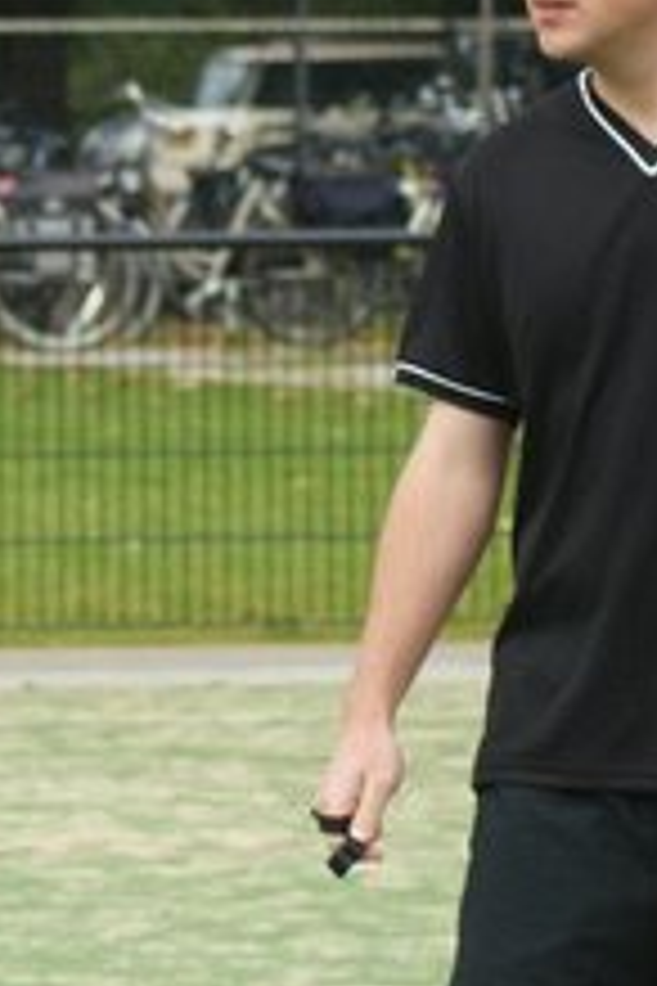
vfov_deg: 3.6
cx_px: -1051
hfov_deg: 2.4
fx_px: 15767
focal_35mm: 576
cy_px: 351
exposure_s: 1/400
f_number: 5
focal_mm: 70
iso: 200
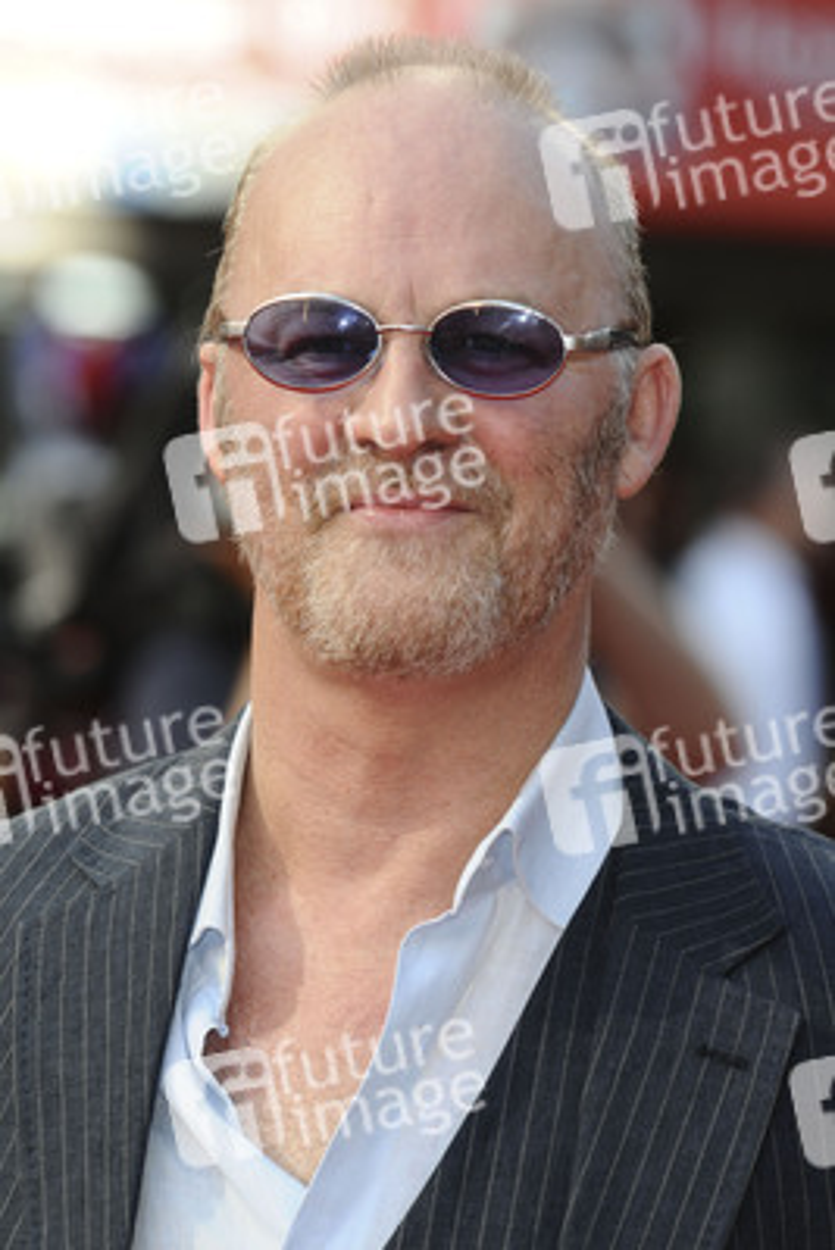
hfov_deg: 5.0
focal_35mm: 278
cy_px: 625
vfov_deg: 7.4
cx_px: 418
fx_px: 9646
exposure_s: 1/250
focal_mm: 185
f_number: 5.6
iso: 200
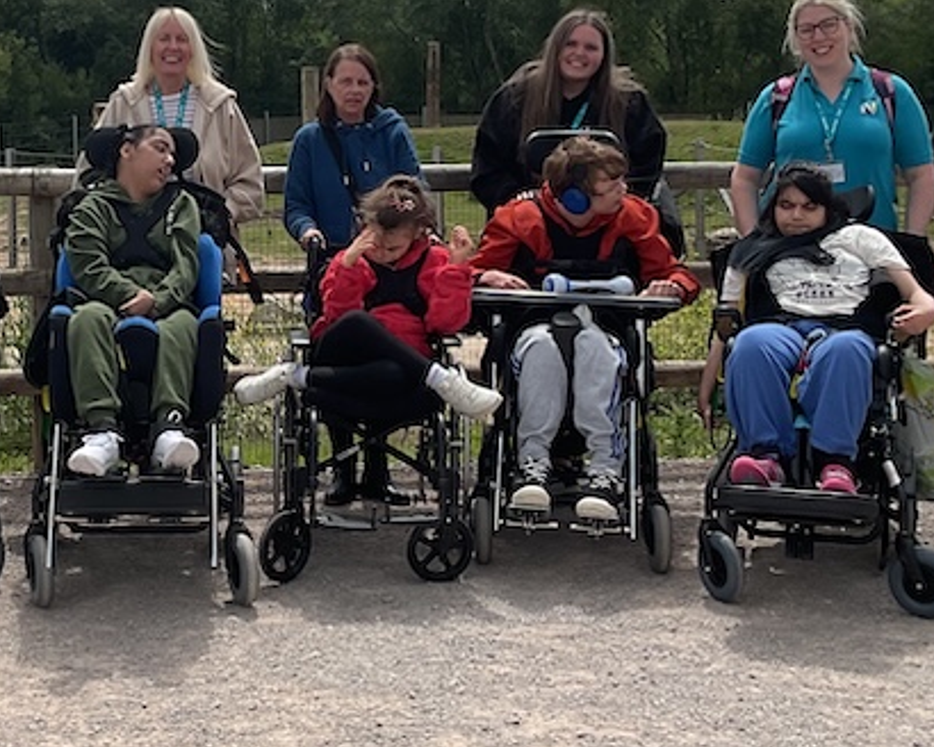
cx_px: 239
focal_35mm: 69
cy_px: 216
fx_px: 1907
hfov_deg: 27.2
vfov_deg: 22.0
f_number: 1.8
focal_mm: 3
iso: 16
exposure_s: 1/3534
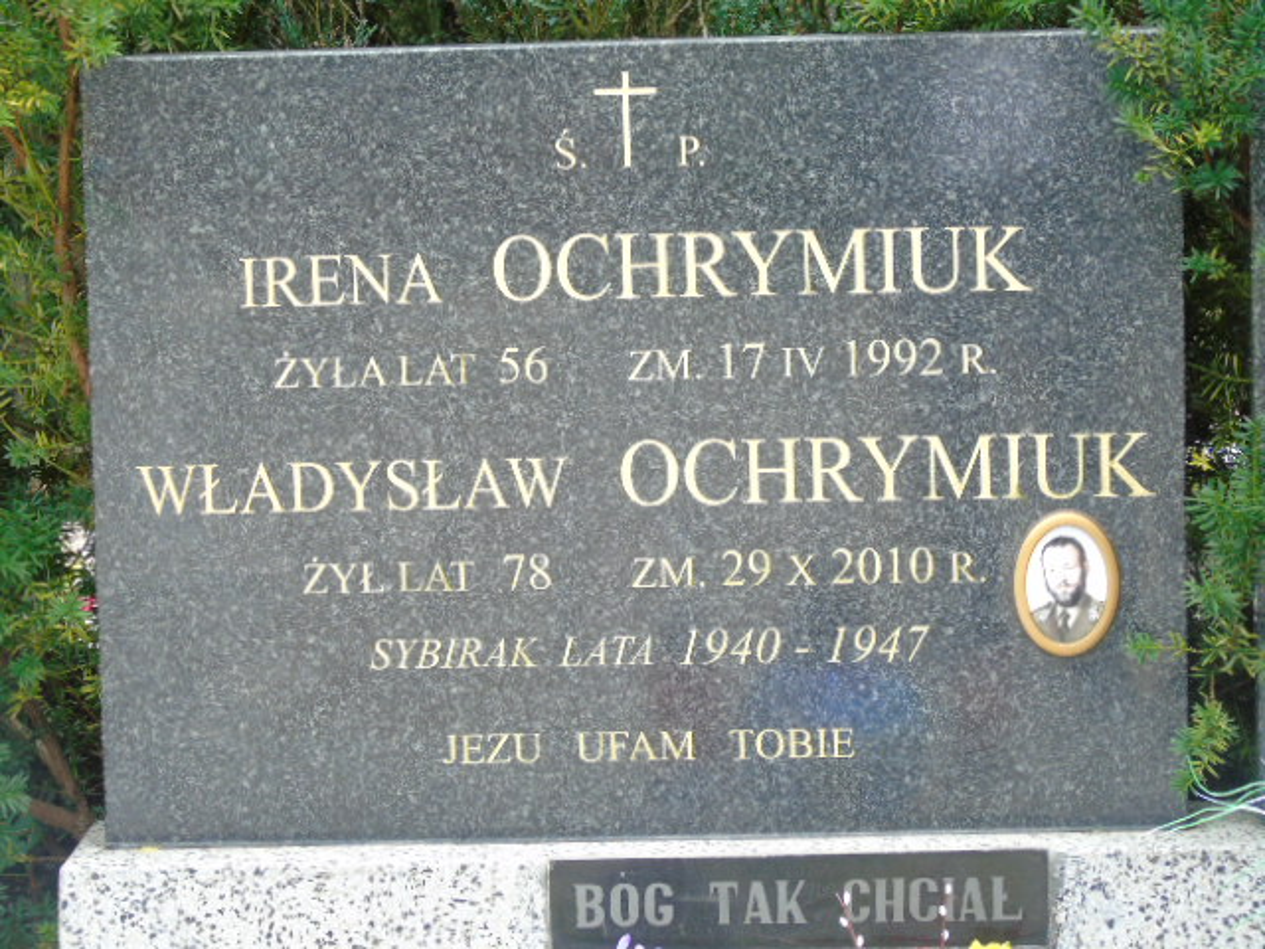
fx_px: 5189
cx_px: 632
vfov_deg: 10.4
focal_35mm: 142
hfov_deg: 13.9
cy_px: 474
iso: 200
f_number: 4.7
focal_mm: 25
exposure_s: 1/125
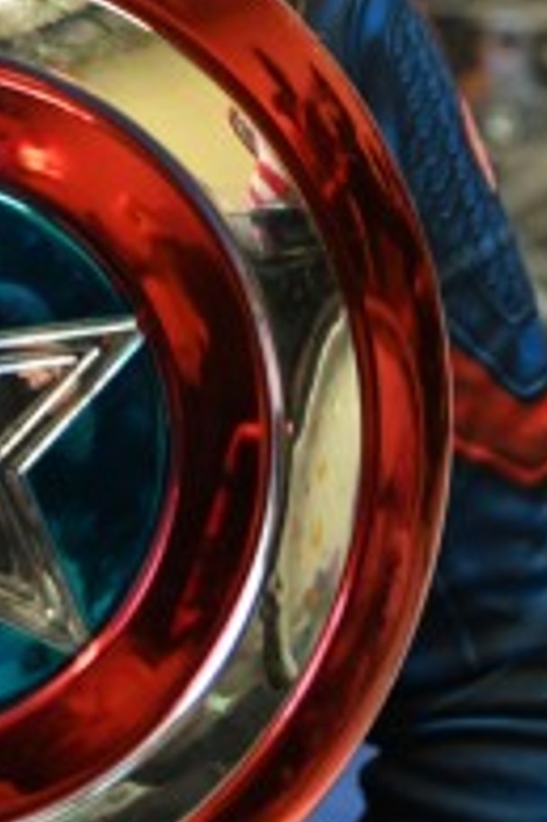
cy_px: -104
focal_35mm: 154
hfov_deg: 8.8
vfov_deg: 13.1
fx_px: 3516
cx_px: -136
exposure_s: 1/125
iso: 2500
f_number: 4
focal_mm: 50
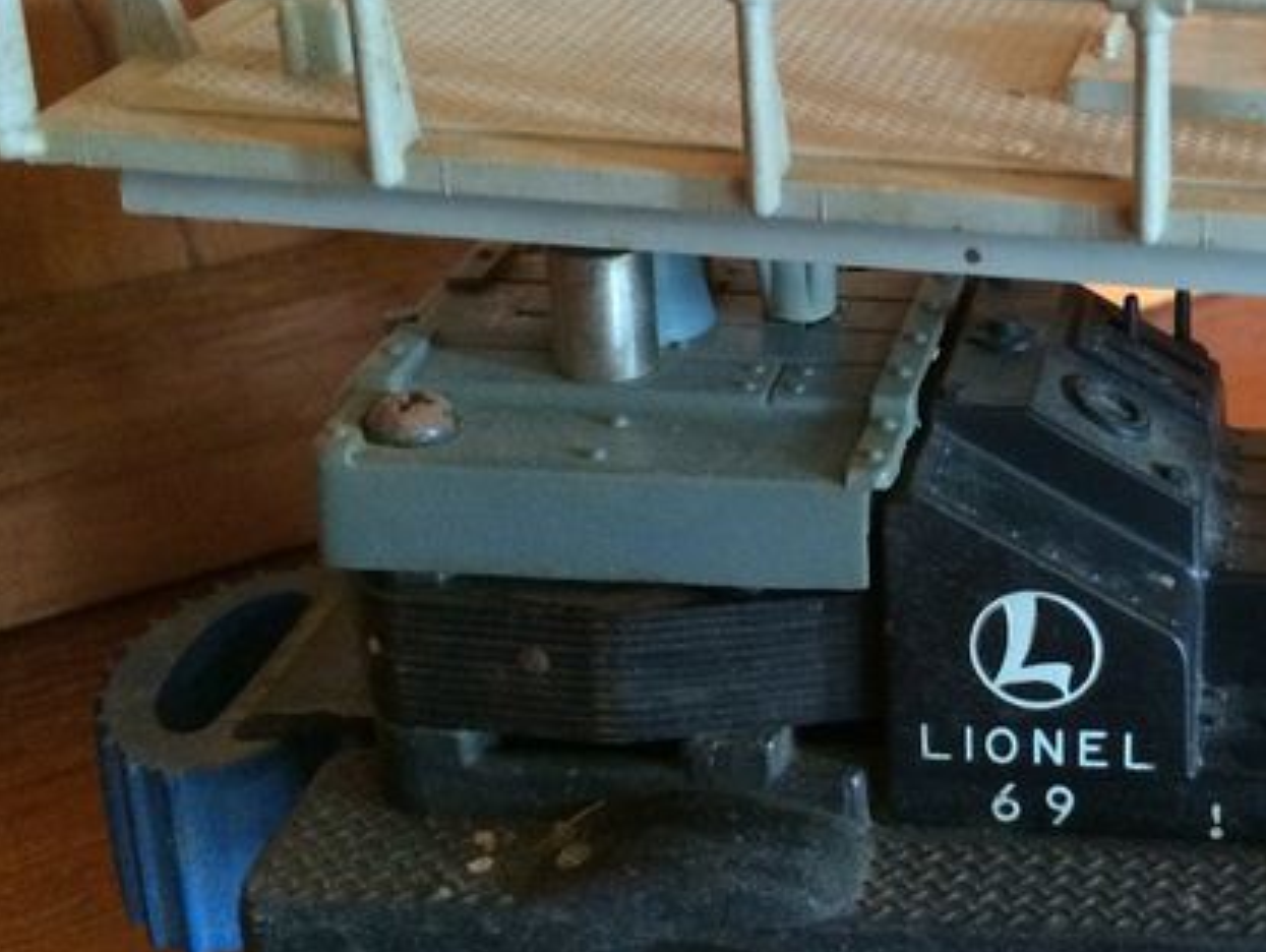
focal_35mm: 65
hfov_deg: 28.1
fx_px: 2379
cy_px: 331
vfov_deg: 22.5
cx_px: 1251
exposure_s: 1/30
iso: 320
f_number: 2.2
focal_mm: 4.12
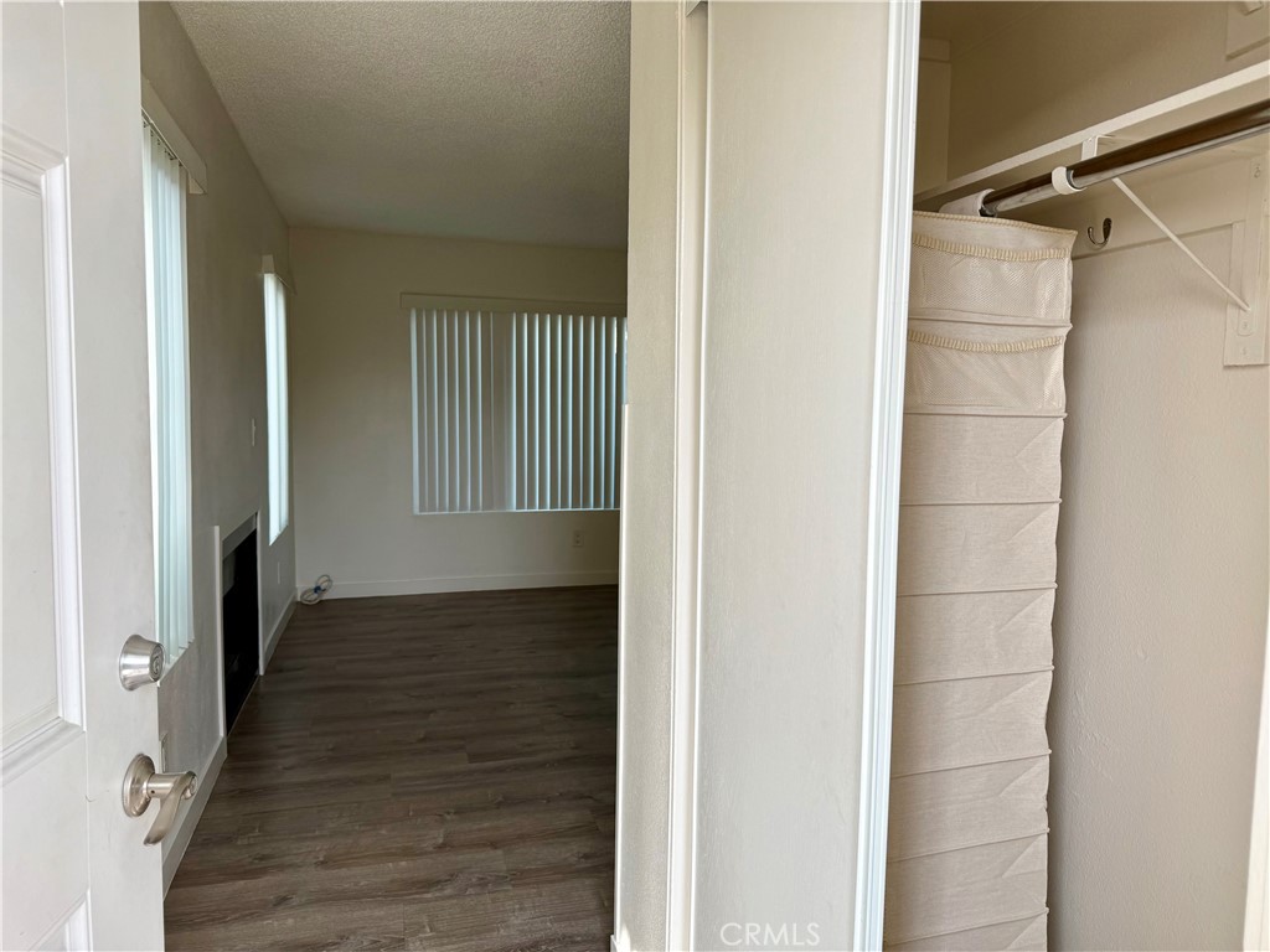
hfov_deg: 71.6
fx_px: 881
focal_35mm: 24
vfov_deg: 56.8
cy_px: 476
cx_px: 635
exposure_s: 1/602
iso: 80
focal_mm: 6.76
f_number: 1.78
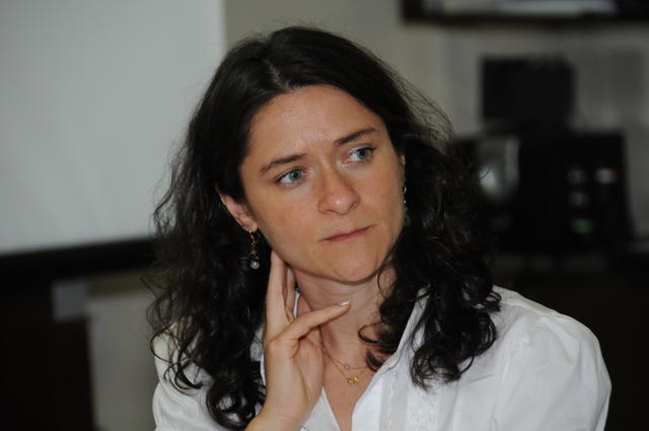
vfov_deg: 4.6
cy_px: 216
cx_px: 324
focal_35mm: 300
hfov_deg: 6.9
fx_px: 5401
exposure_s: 1/50
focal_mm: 200
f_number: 5.6
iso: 800
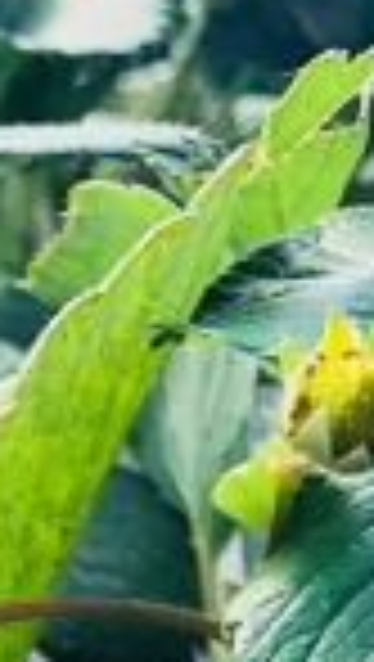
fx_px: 2549
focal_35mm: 145
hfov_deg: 6.8
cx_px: -1059
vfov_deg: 14.1
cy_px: 903
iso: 20
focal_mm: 4
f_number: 1.8
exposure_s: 1/353
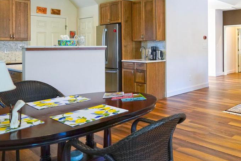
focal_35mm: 34
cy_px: 45
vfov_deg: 38.1
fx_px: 228
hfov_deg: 52.7
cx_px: 187
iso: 1600
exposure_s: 1/160
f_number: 3.5
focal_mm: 16
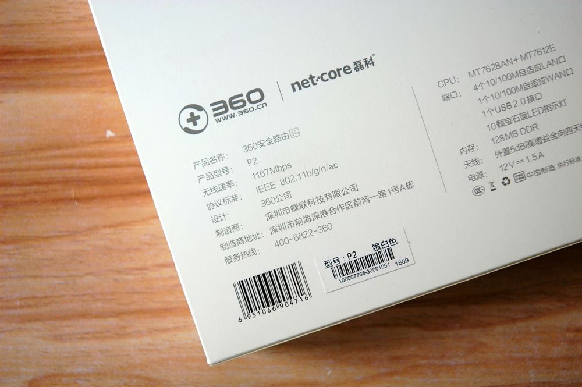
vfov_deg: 22.6
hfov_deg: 33.4
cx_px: 291
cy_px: 194
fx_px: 969
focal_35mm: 60
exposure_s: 1/30
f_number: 4.5
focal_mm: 40
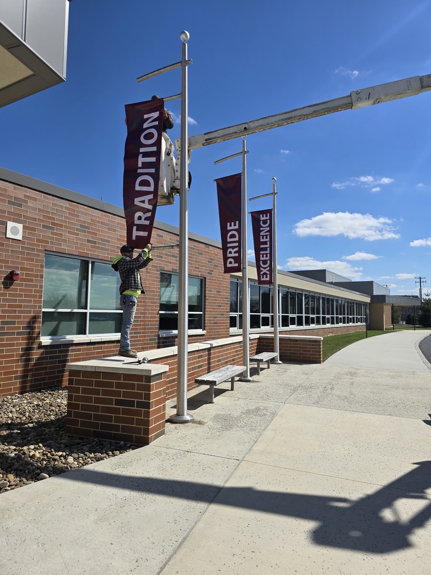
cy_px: 288
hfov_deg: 58.9
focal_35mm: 23
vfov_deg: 73.9
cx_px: 216
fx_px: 382
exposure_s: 1/1437
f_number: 1.7
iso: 12
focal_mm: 6.3
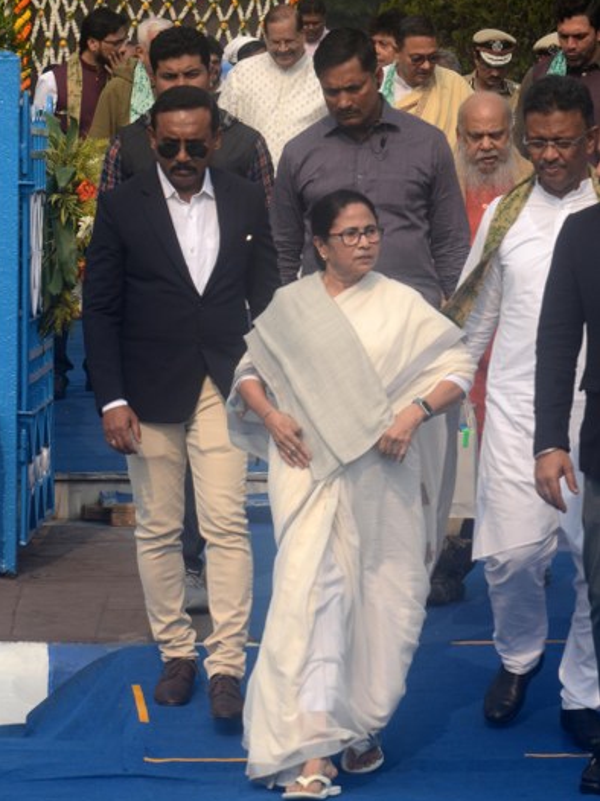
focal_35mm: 197
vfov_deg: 10.0
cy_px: 387
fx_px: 4557
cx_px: 299
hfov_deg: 7.5
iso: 320
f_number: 10
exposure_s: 1/400
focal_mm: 120
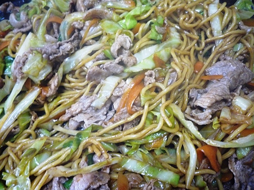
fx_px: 183
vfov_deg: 54.9
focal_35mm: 25
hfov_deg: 69.4
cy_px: 95
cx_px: 127
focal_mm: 4.4
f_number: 2.8
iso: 400
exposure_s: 1/15
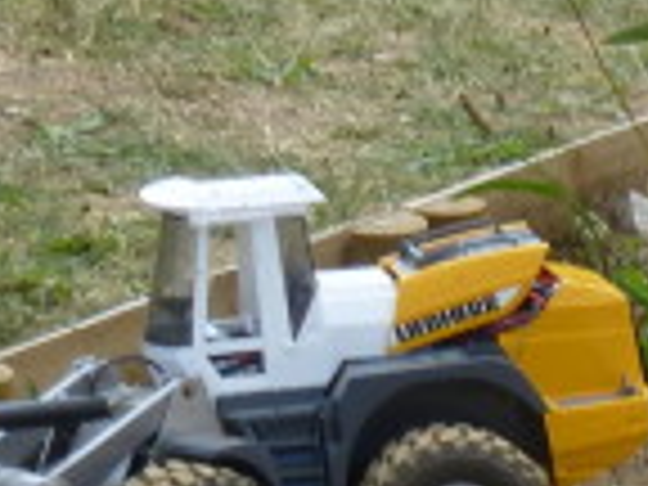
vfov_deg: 2.6
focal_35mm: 578
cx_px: 972
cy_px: 616
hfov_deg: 3.4
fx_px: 10820
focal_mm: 18.7
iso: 125
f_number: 5
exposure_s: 1/320
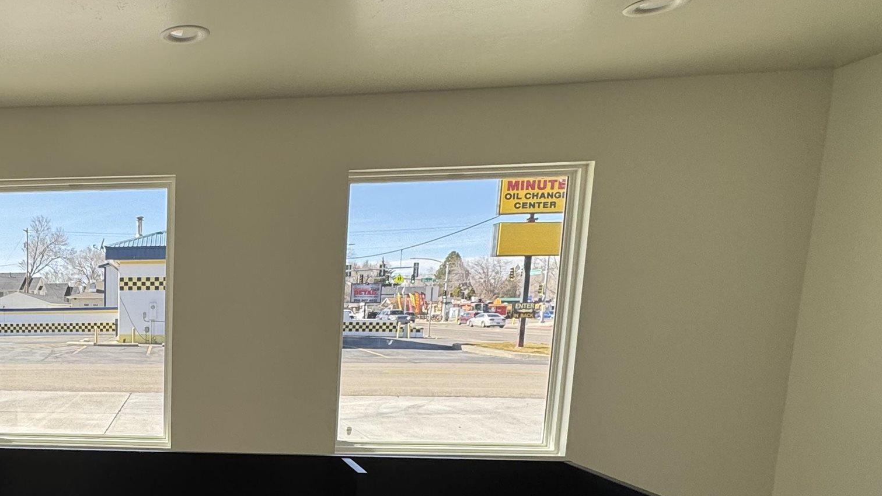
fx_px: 725
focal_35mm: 31
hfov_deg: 53.5
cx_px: 65
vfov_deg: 36.0
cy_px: 423
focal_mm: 2.22
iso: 40
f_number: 2.2
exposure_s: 1/273
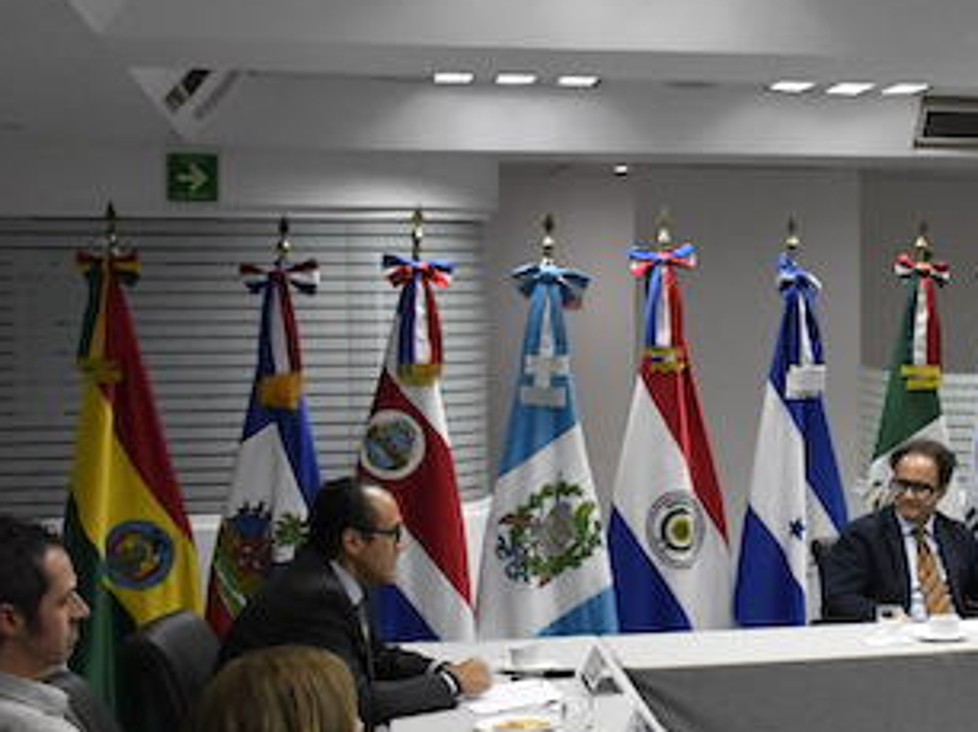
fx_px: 2343
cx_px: 1112
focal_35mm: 83
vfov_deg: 17.8
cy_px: 398
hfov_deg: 22.1
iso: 5600
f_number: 8
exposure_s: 1/125
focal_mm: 22
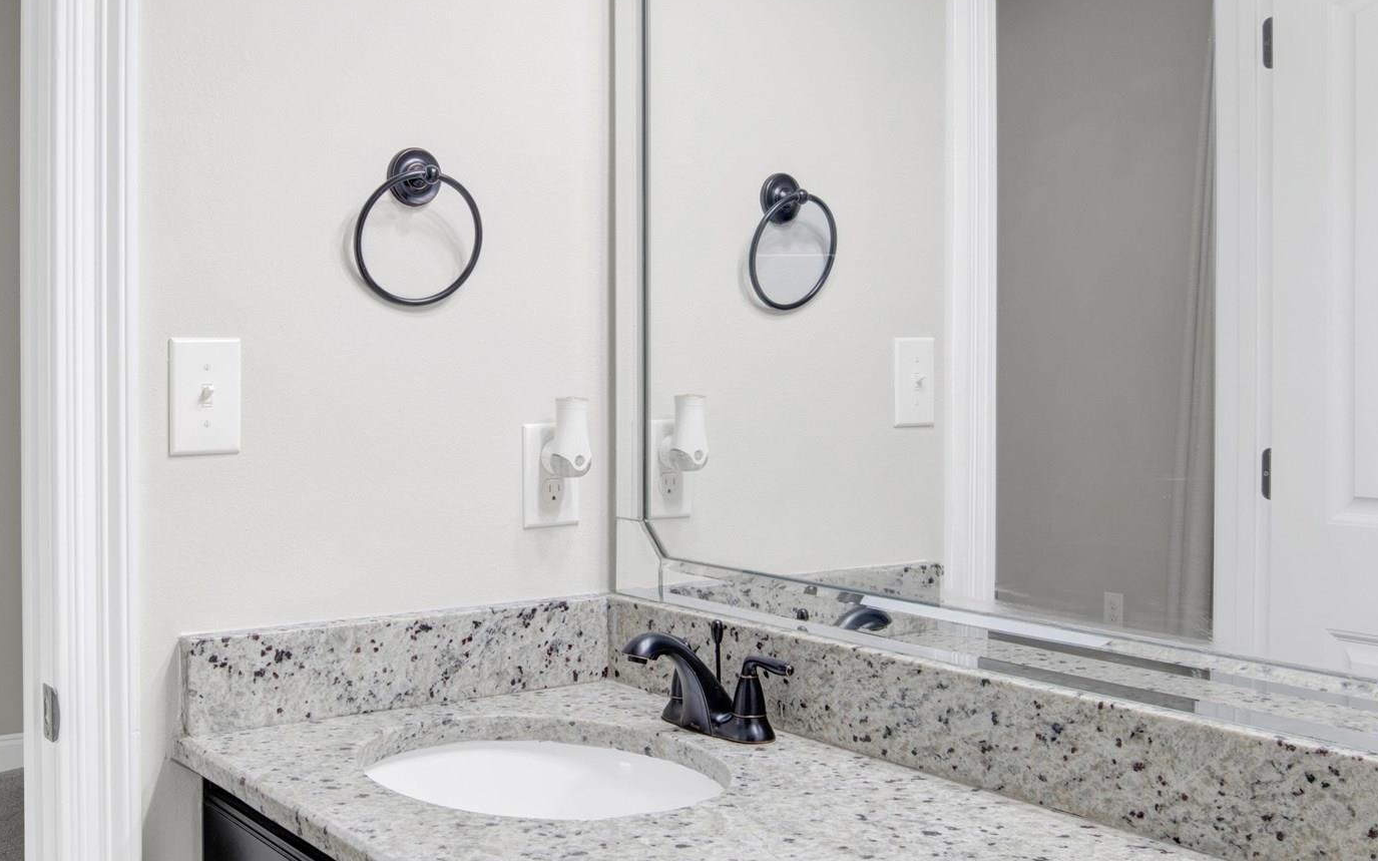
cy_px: 340
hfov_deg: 47.7
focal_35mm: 41
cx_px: 502
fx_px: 1540
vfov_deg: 31.1
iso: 200
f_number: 11
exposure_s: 1/6
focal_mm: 18
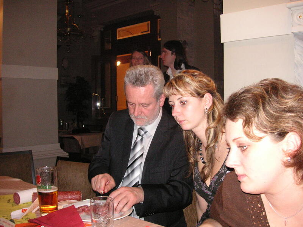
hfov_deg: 50.1
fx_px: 324
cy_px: 114
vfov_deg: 38.7
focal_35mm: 37
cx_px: 152
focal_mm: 6.1
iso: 160
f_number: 2.8
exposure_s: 1/45
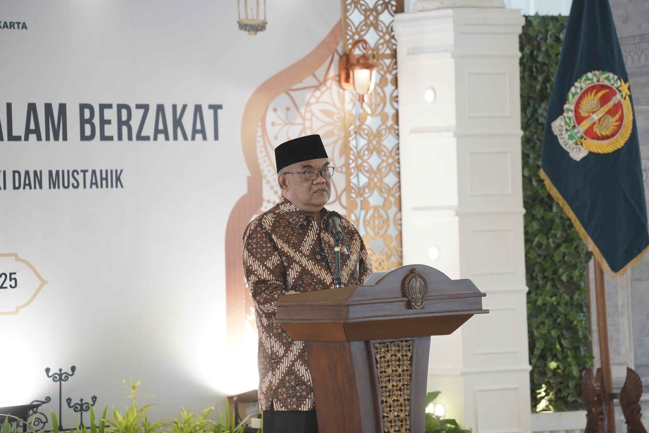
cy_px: 219
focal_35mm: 211
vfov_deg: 6.5
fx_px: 3804
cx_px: 322
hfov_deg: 9.8
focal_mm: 200
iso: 1250
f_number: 4
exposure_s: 1/200
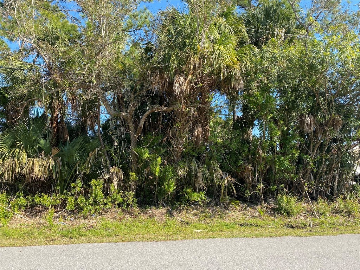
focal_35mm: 26
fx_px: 270
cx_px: 180
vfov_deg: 53.1
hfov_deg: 67.3
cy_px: 135
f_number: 1.8
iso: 32
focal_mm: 4.25
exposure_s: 1/788
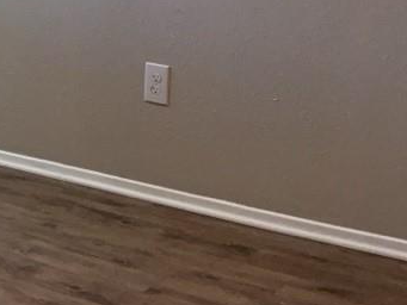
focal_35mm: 81
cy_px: -50
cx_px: -70
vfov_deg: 17.5
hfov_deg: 22.4
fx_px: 953
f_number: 1.8
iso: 80
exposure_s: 1/100
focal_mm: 3
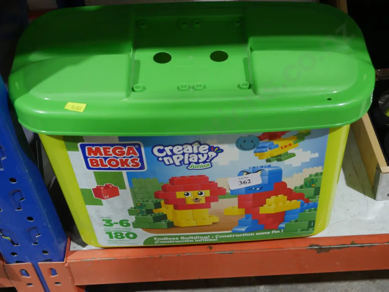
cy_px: 146
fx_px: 607
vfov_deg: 27.1
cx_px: 194
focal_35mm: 54
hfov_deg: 35.5
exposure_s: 1/60
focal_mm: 27
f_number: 5.3
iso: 1000
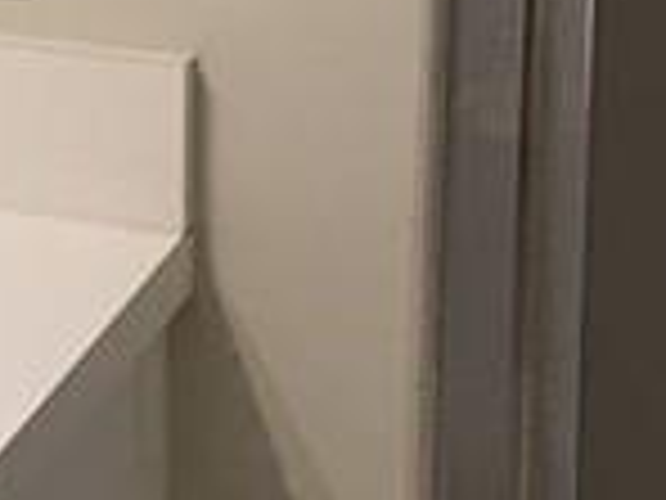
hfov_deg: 9.1
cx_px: -774
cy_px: -360
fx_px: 3867
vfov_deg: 7.2
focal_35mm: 201
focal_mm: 4.15
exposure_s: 1/30
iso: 32
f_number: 2.2
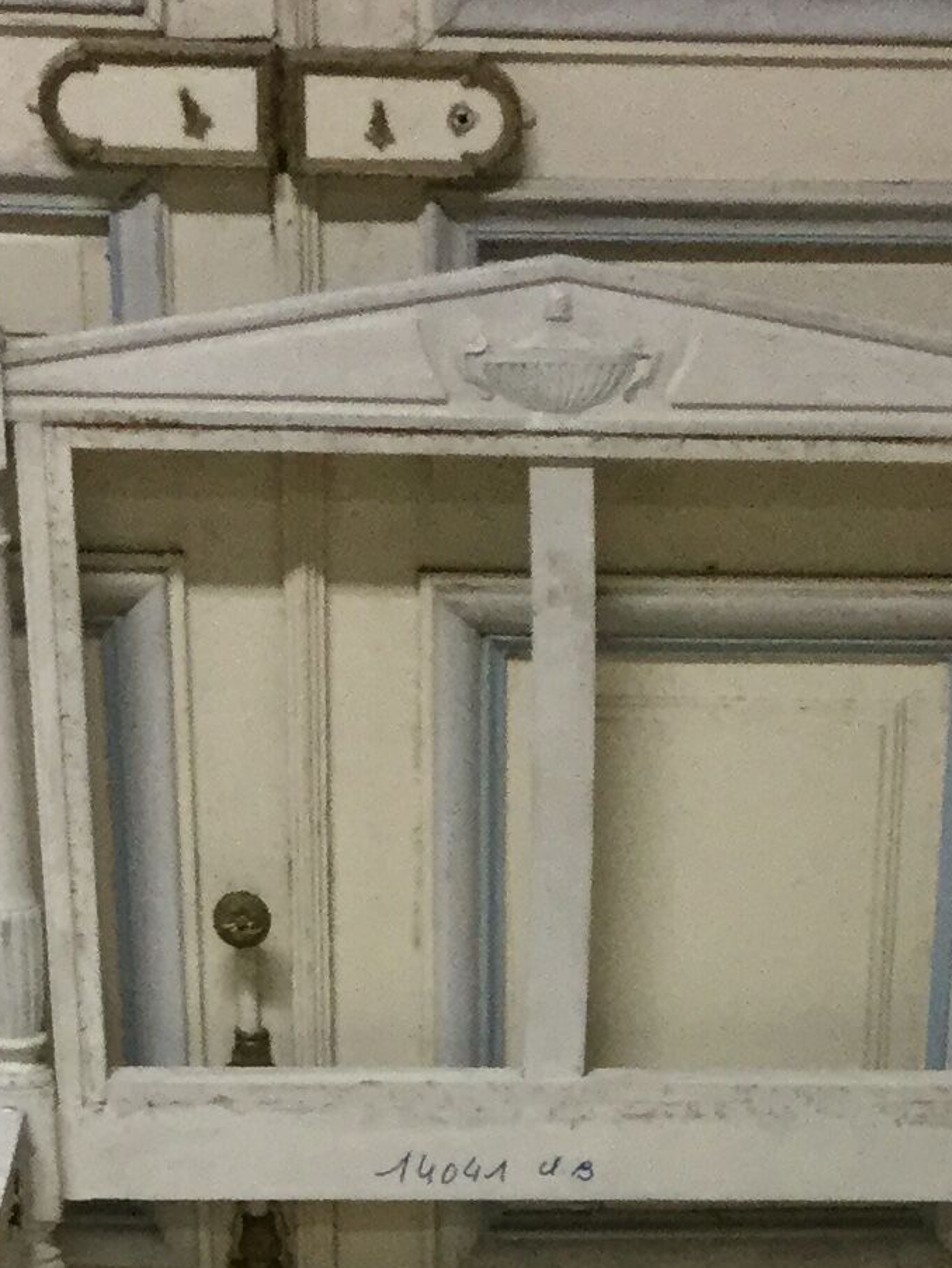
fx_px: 4104
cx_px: 715
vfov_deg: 16.0
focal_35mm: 112
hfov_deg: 13.2
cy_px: 1948
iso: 100
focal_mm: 3.3
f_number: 2.4
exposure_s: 1/33
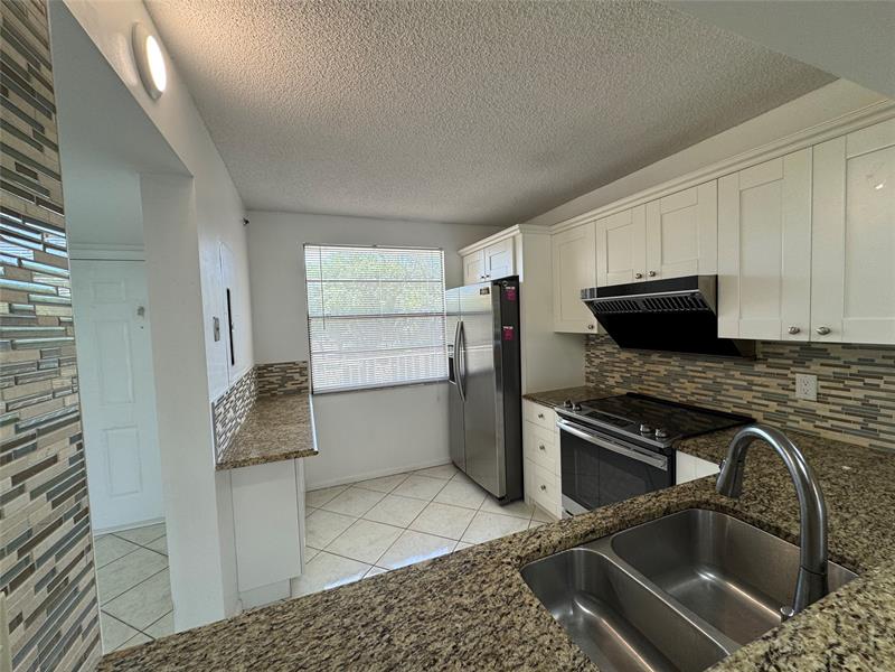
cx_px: 448
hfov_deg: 102.1
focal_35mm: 14
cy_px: 336
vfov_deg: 85.7
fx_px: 362
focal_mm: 2.22
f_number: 2.2
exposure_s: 1/120
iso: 80
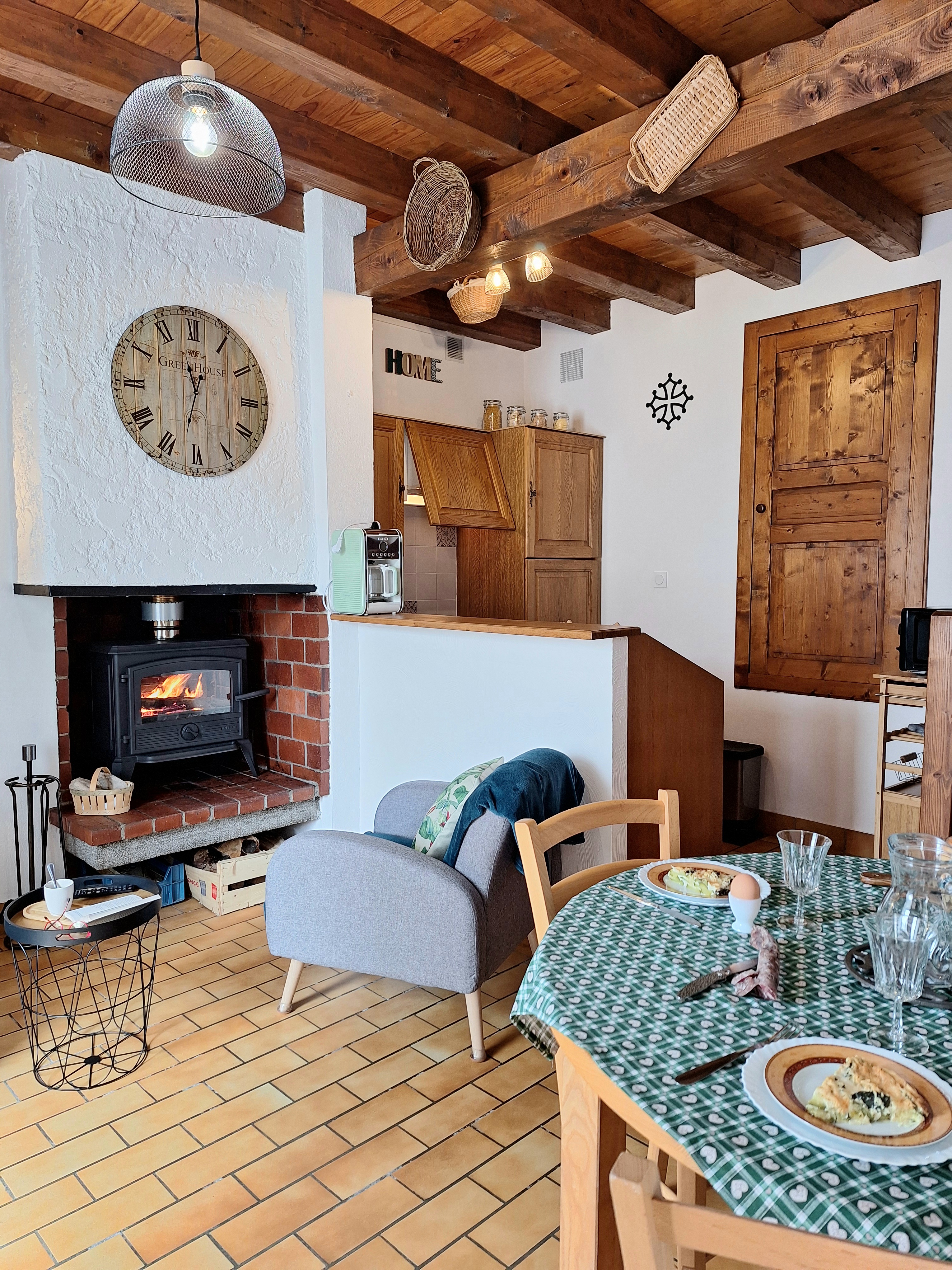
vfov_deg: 73.9
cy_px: 635
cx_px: 476
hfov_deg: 58.9
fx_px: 843
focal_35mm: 23
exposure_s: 1/40
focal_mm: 5.54
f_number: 1.8
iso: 80
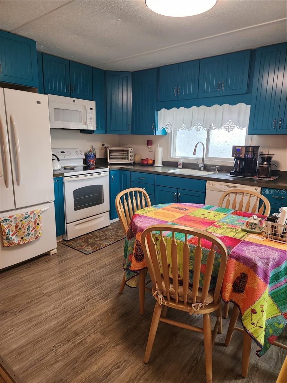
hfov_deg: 58.9
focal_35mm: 23
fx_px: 254
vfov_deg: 73.9
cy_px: 192
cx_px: 144
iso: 320
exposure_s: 1/120
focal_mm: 6.4
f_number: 1.8
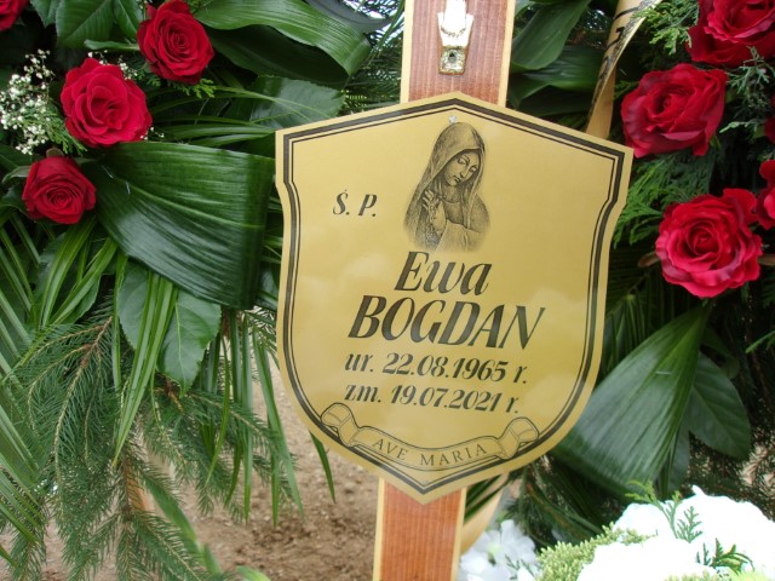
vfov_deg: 51.4
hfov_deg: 65.3
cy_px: 290
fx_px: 604
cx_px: 388
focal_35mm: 27
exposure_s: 1/210
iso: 80
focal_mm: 4.9
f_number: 3
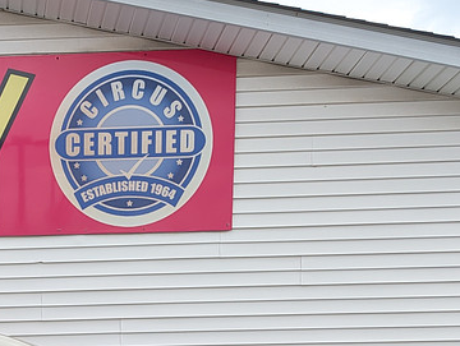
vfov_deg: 19.5
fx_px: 905
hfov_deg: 26.1
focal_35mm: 68
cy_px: 479
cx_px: -59
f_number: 1.68
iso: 22
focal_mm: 6.9
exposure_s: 1/499
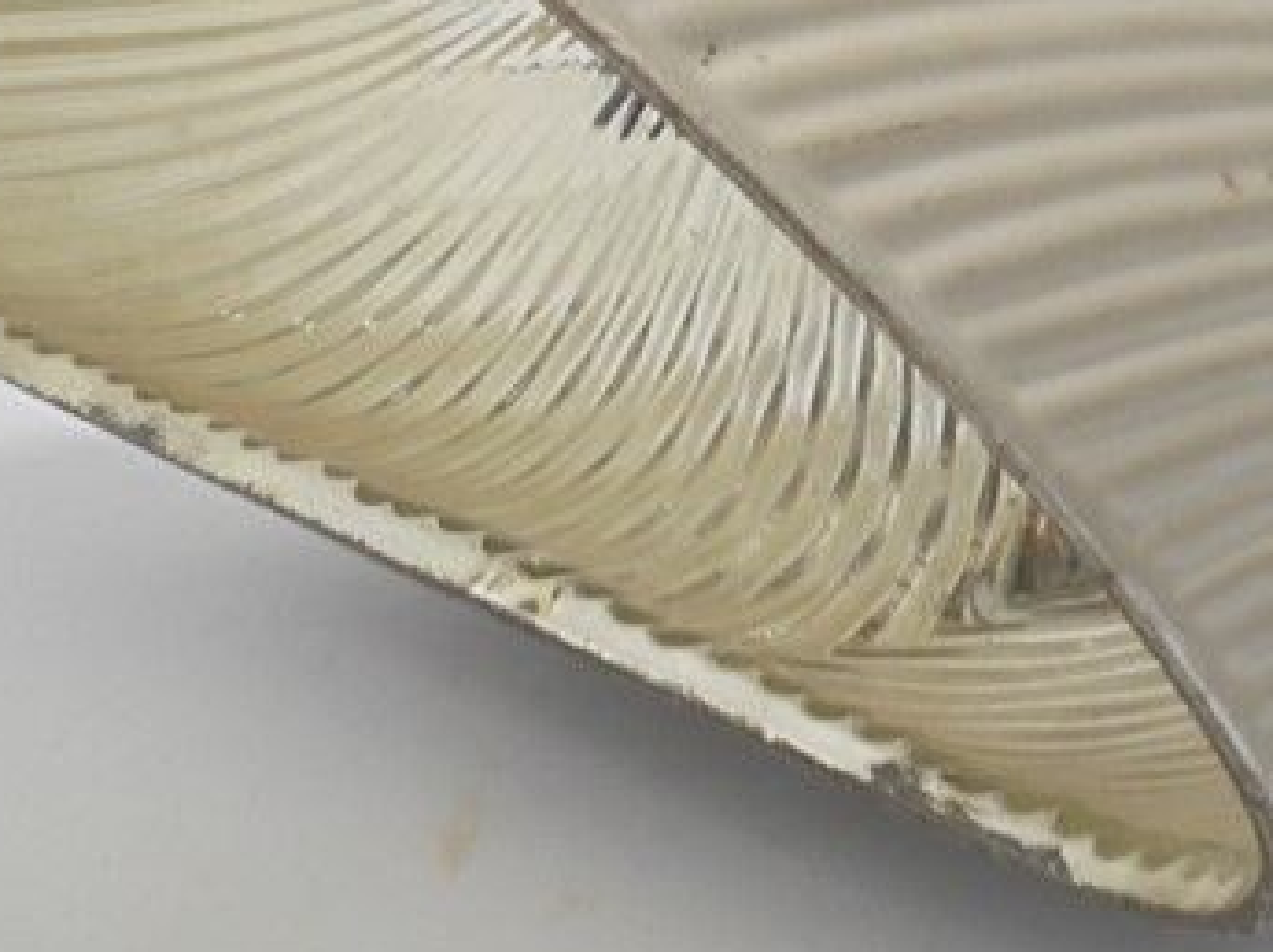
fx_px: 4702
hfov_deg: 15.4
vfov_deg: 11.5
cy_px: 31
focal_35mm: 128
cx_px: 779
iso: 100
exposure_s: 1/30
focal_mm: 8.9
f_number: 4.8
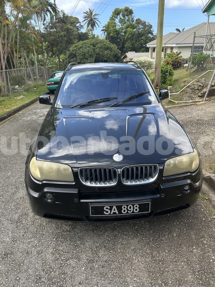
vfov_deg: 67.3
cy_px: 144
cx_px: 108
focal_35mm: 26
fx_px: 215
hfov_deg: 53.1
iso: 50
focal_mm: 5.7
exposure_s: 1/808
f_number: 1.5
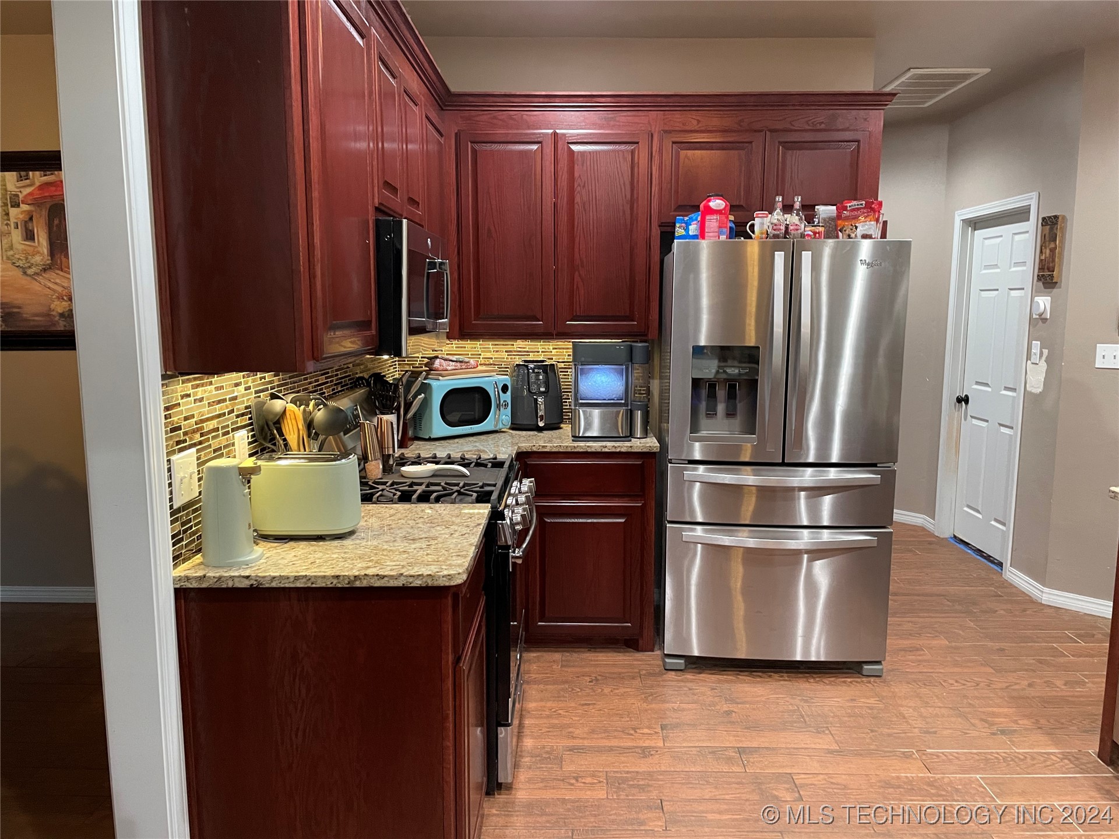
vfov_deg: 53.1
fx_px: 840
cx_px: 560
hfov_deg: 67.3
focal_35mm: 26
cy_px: 420
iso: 320
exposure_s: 1/60
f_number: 1.6
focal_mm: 4.2
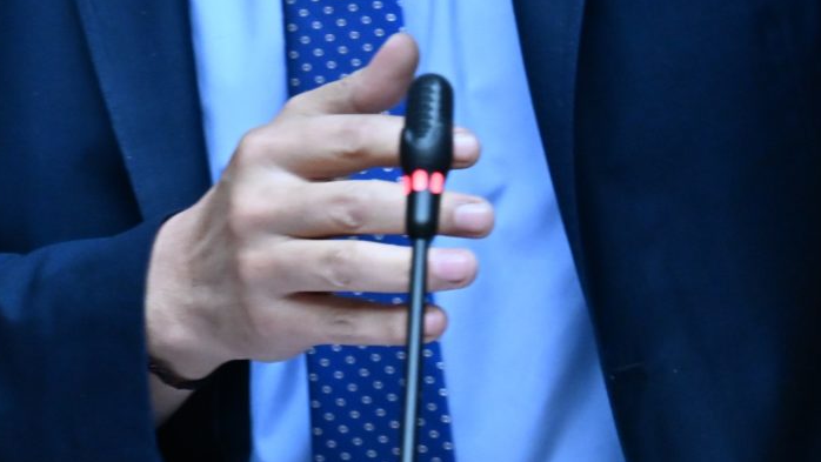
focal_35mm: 1843
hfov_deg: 1.2
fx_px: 40131
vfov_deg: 0.7
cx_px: 5
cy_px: -292
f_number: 6.3
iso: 3200
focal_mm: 600
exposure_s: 1/250
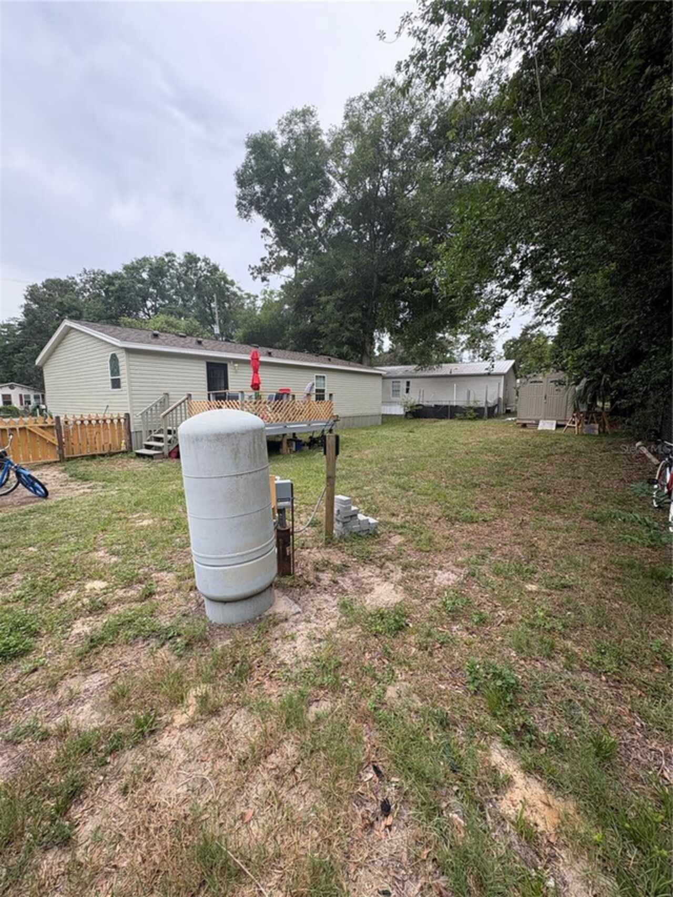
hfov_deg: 85.7
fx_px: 363
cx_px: 336
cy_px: 448
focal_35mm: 14
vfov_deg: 102.1
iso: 64
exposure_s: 1/401
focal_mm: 2.22
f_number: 2.2
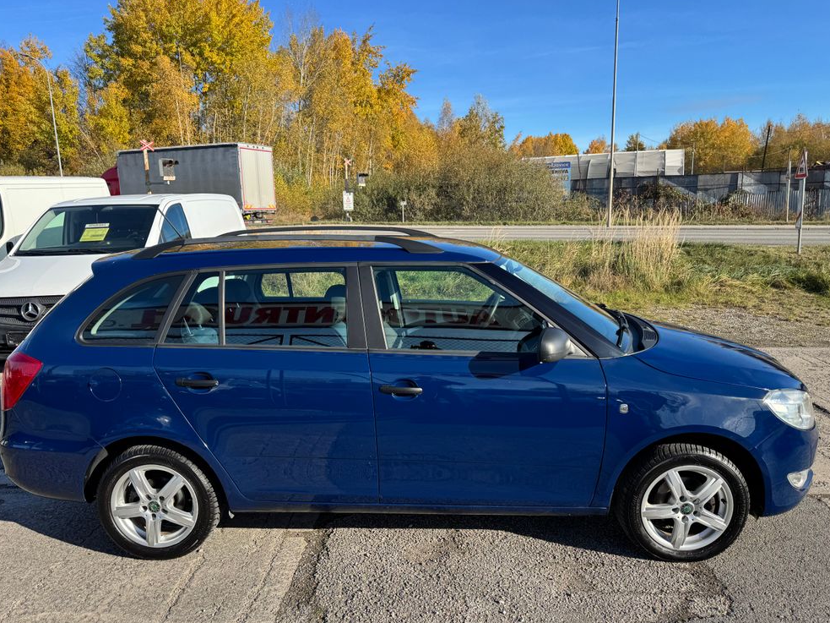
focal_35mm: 25
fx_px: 599
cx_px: 410
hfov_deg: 69.4
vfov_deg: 54.9
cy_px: 316
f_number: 1.78
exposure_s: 1/2041
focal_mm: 6.76
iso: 80
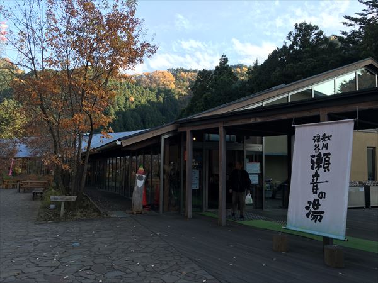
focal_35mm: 29
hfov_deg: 61.7
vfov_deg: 48.2
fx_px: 317
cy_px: 142
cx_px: 189
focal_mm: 4.15
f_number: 2.2
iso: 25
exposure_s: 1/220
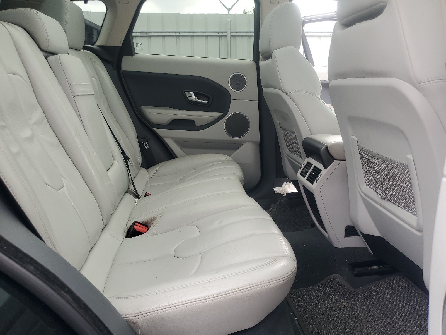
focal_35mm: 26
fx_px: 335
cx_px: 223
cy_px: 168
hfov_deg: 67.3
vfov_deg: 53.1
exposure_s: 1/227
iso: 50
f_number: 1.5
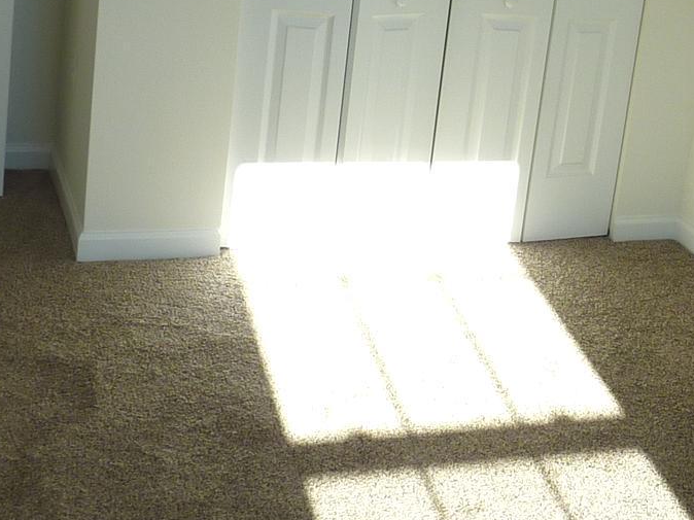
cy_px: 34
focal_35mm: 76
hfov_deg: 25.3
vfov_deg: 19.0
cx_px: 551
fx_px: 1523
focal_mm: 4.1
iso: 80
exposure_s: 1/100
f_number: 3.5
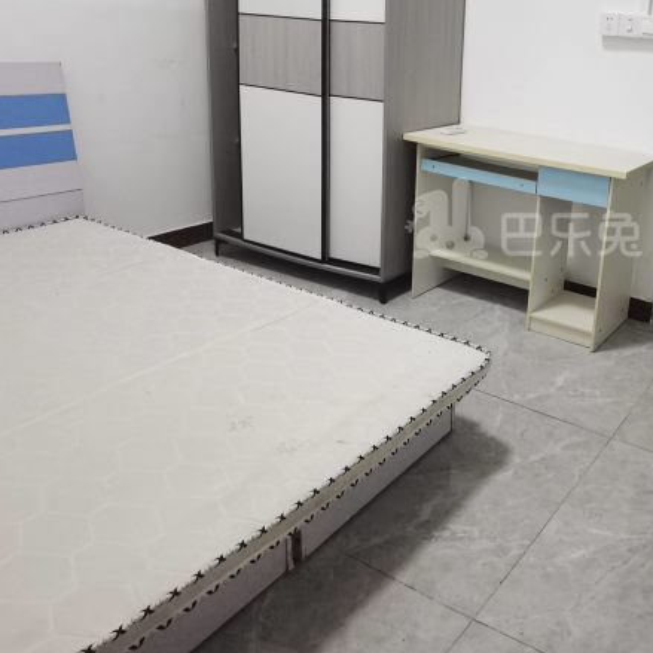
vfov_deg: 54.5
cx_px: 524
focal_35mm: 29
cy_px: 219
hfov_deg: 52.0
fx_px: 619
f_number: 1.8
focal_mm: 4.4
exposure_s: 1/33.3
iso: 500
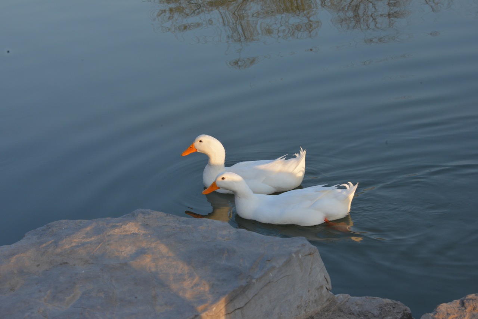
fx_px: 1195
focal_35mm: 90
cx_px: 239
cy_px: 160
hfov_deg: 22.6
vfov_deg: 15.2
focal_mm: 90
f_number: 14
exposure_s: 1/200
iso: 1600
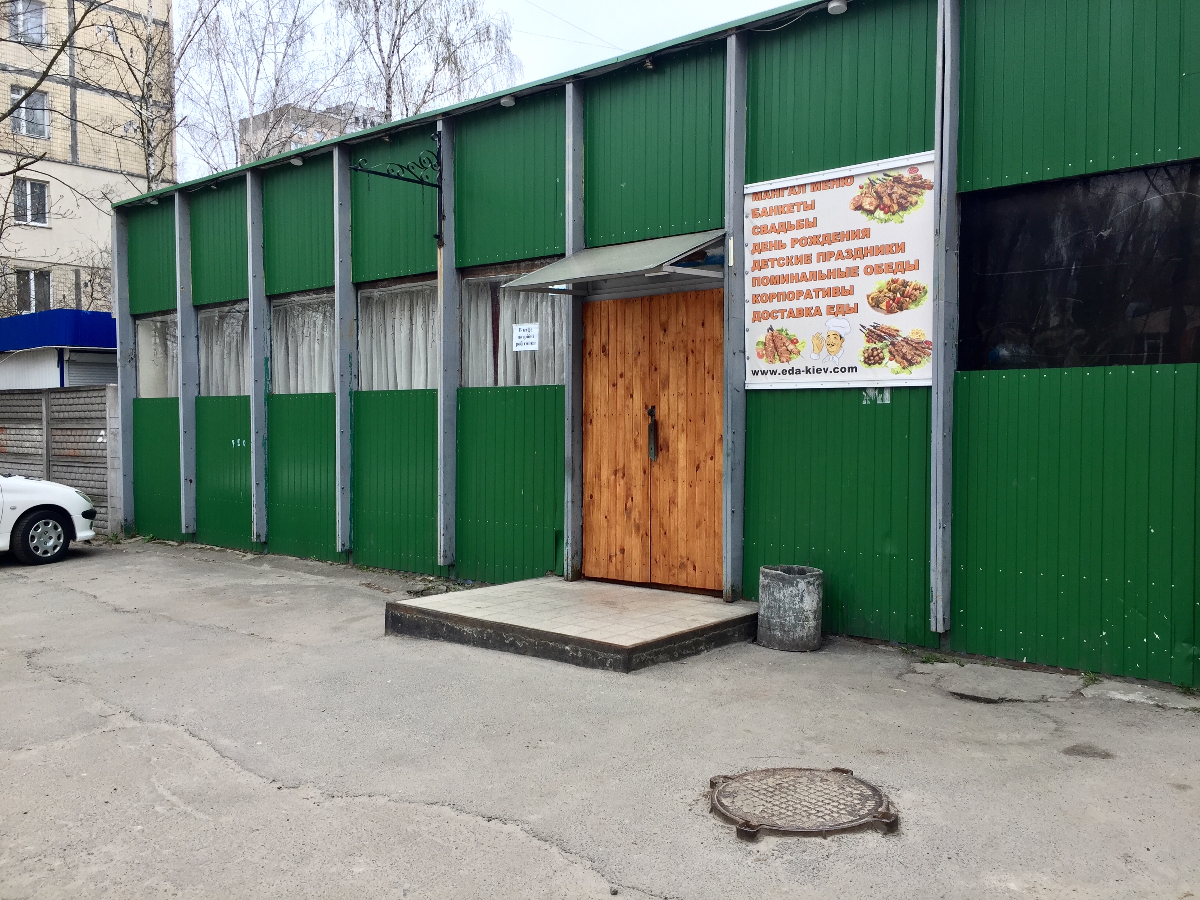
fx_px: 1005
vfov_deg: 48.2
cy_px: 450
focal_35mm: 29
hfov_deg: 61.7
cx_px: 600
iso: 32
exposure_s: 1/161
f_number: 2.2
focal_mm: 4.15
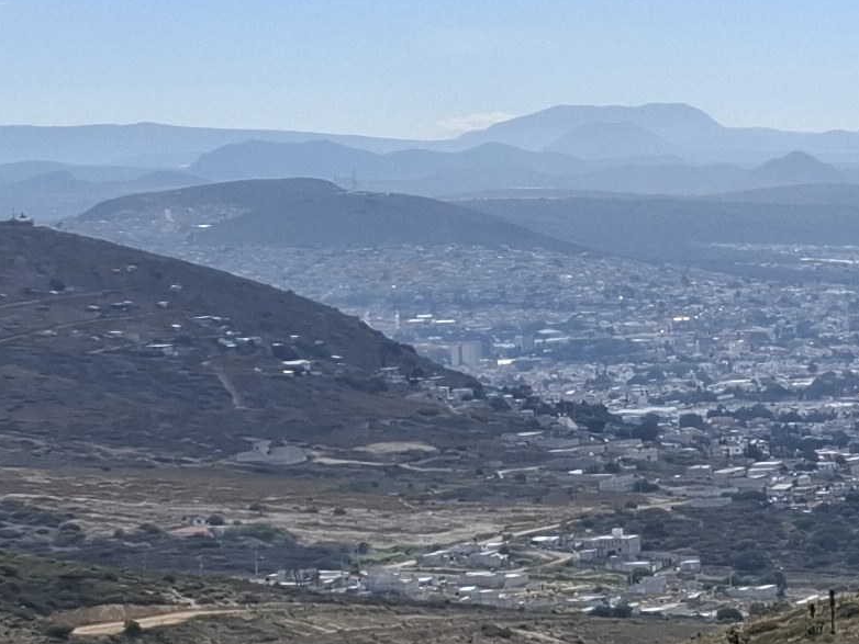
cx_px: 1833
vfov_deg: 12.3
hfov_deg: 13.5
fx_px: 2979
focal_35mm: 120
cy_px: 437
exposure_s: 1/2591
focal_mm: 5.54
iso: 50
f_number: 1.8
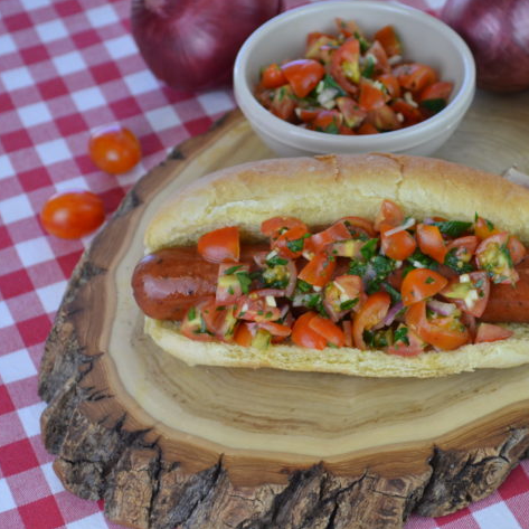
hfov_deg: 18.7
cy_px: 263
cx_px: 332
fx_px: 1608
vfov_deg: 18.7
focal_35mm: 93
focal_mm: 48
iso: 200
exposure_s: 1/50
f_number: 6.3
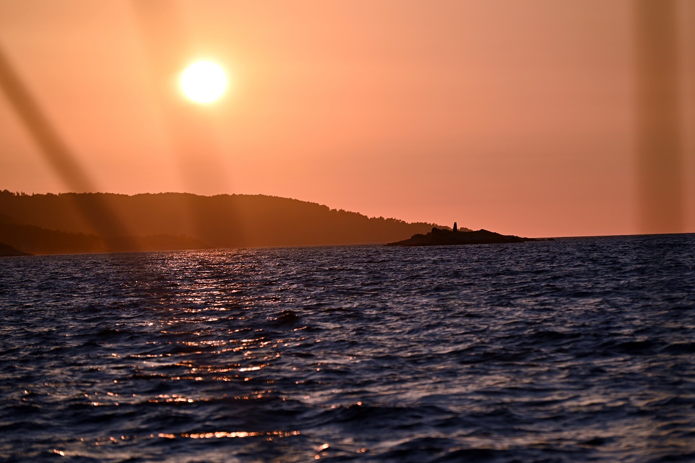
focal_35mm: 220
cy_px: 244
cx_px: 390
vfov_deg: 6.2
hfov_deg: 9.4
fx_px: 4247
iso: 100
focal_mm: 195
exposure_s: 1/1000
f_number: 5.6
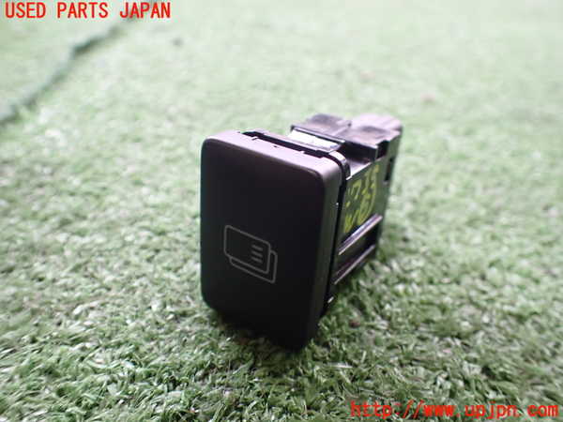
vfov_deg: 46.8
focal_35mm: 30
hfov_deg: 60.0
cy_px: 211
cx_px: 282
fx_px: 488
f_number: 2.3
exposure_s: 1/50
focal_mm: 5.4
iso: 800
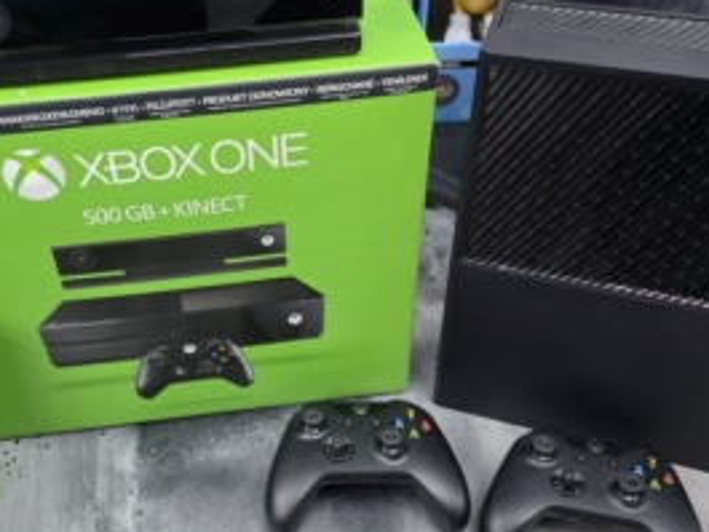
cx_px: 257
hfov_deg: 47.3
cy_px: 291
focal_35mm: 39
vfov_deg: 36.8
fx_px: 799
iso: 640
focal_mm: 6.3
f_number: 1.7
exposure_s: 1/100
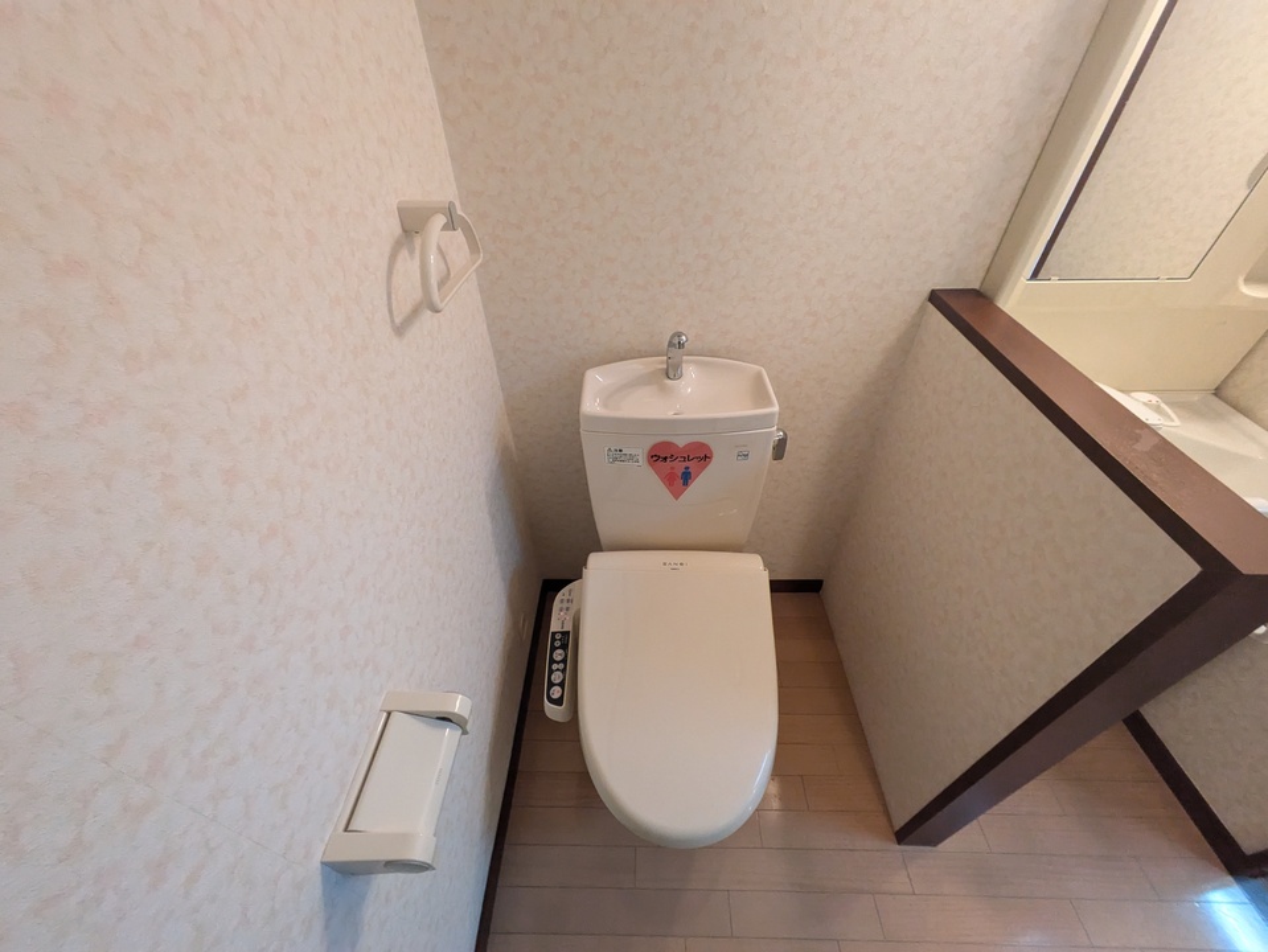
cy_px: 476
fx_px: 513
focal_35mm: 14
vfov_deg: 85.7
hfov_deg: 102.0
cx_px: 634
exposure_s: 1/40
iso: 327
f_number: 2.2
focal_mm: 1.83
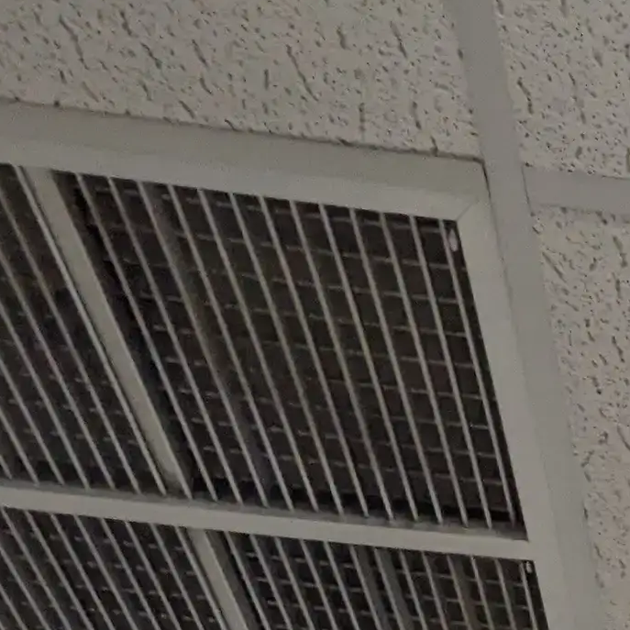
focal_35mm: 83
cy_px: 1371
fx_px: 1709
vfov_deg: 15.3
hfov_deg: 17.6
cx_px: 1067
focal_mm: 2.22
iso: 181
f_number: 2.2
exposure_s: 1/120
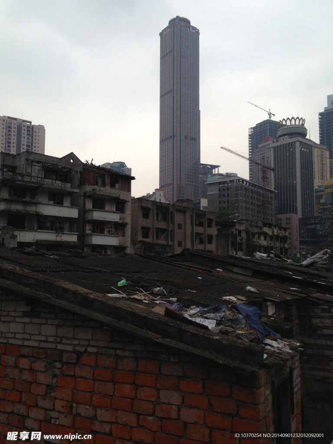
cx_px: 166
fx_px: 423
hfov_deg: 42.9
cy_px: 222
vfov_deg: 55.4
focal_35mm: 33
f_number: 2.4
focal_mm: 4.13
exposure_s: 1/366
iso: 50
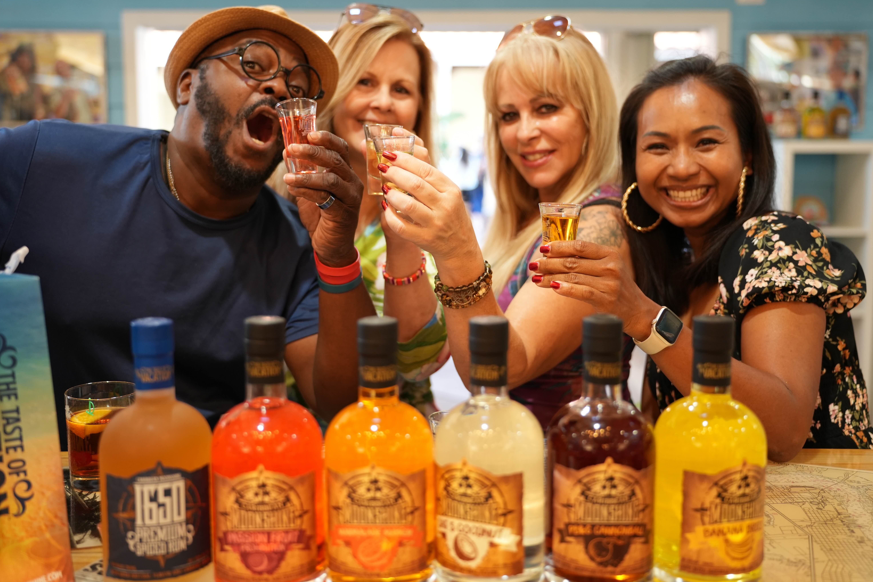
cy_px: 256
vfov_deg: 33.4
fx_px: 970
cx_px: 434
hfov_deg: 48.5
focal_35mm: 40
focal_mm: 35
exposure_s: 1/250
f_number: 2.8
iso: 1000
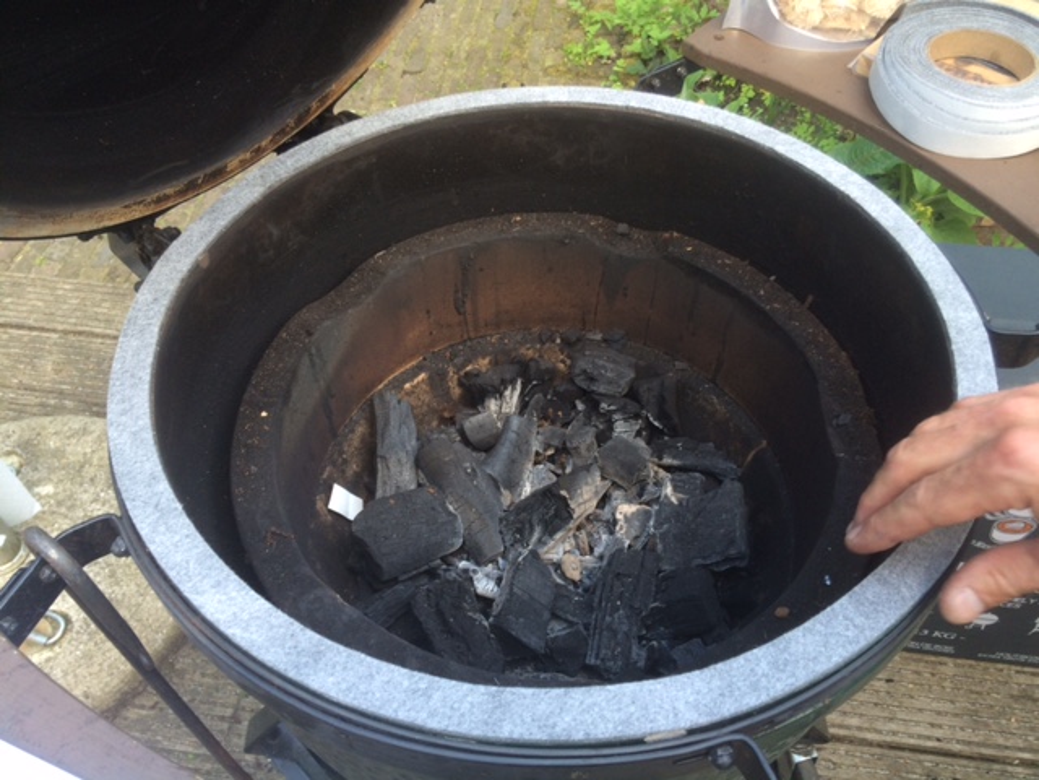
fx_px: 870
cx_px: 520
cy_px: 390
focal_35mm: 29
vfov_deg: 48.2
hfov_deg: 61.7
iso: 50
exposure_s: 1/100
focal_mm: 4.15
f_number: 2.2
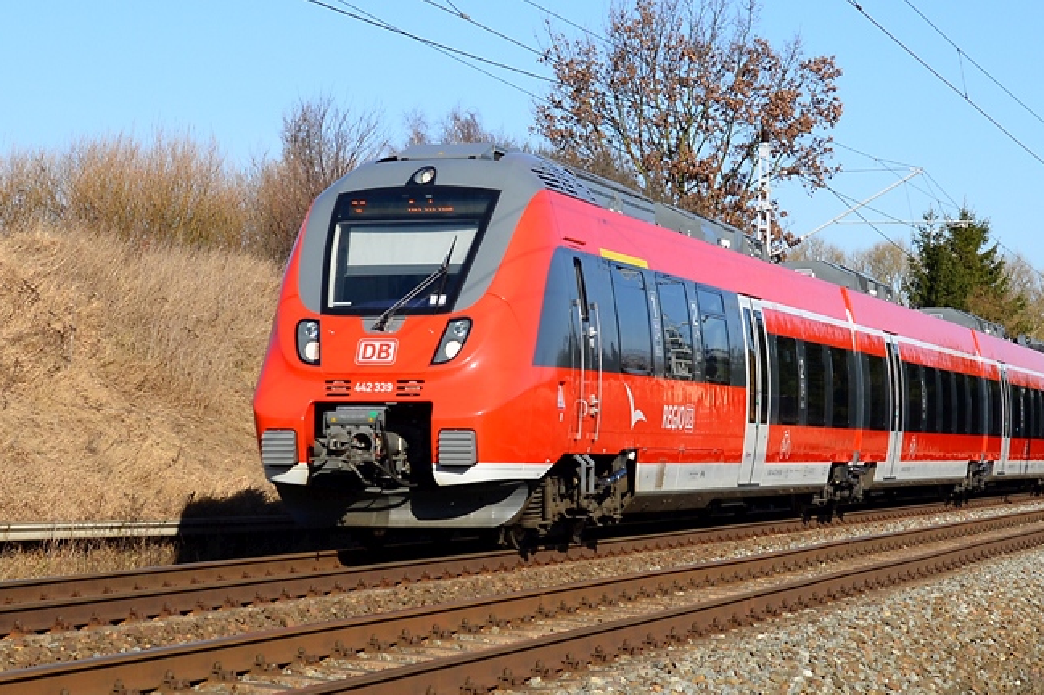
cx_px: 724
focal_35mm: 83
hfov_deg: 24.4
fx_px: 2400
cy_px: 316
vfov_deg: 16.5
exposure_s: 1/800
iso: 200
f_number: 6.3
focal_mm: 35
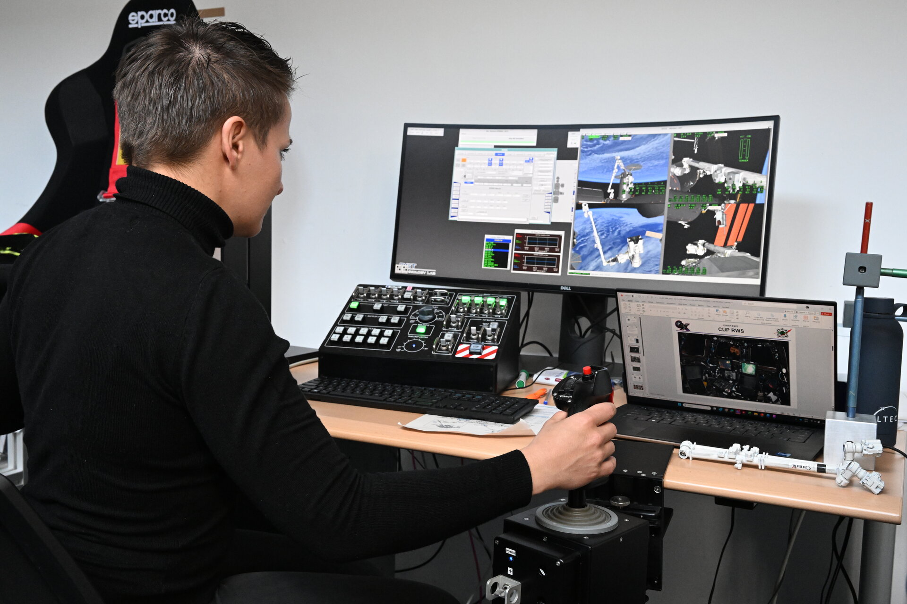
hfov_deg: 54.4
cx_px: 454
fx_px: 882
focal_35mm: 35
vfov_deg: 37.9
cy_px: 302
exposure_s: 1/126
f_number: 10
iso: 6400
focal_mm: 35
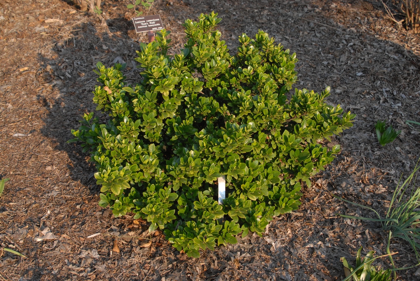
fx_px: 561
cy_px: 140
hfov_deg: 41.1
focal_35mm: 48
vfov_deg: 28.1
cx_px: 210
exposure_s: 1/200
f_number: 7.1
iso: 400
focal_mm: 32
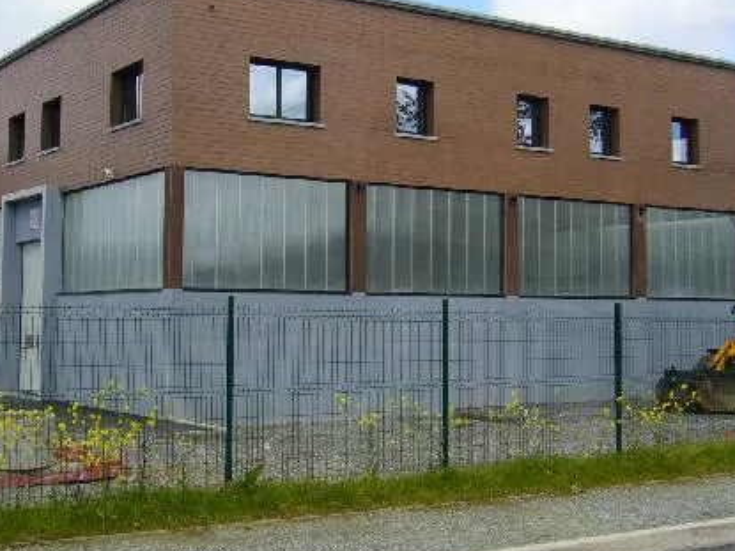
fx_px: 1146
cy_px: 204
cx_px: 328
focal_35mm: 54
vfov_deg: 26.9
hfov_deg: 35.5
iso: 80
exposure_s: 1/320
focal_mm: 5.8
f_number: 5.6
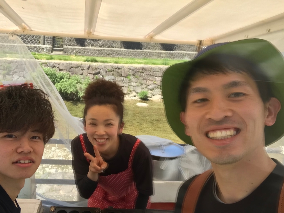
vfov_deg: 37.7
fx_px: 312
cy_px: 125
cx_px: 126
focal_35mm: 38
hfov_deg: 48.8
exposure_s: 1/209
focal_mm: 2.87
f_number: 2.2
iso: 25
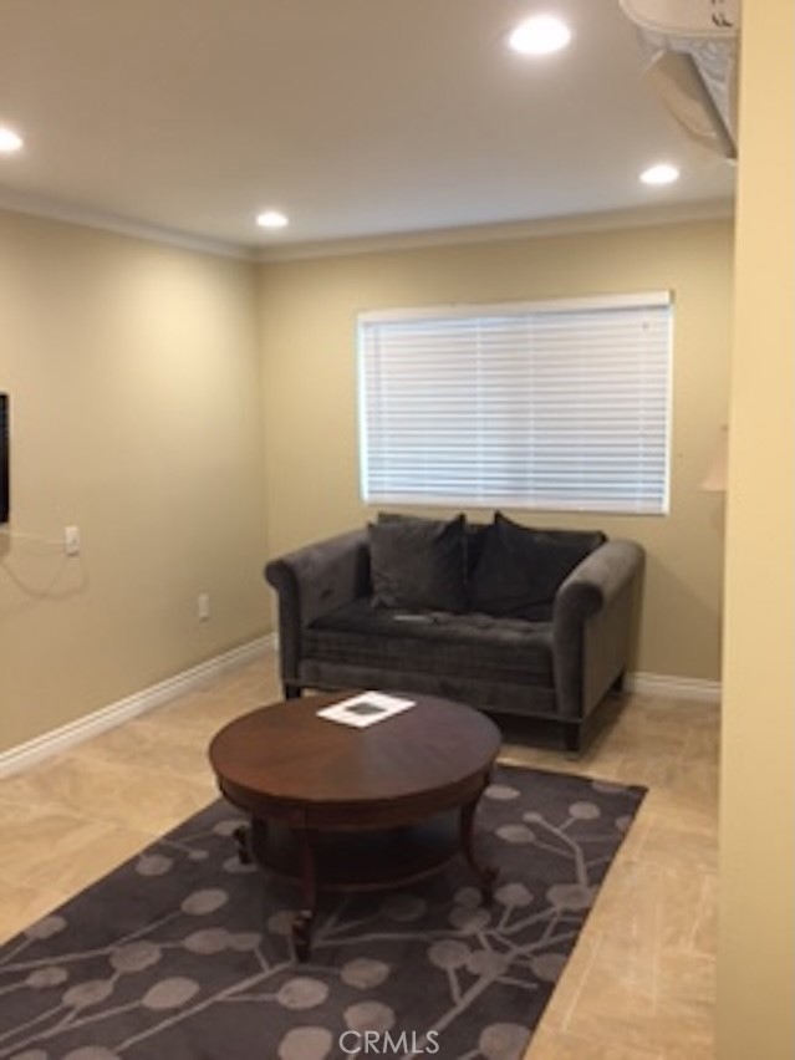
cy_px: 530
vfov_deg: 61.7
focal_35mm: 29
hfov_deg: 48.2
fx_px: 888
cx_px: 398
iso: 80
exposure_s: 1/30
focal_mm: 4.15
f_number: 2.2
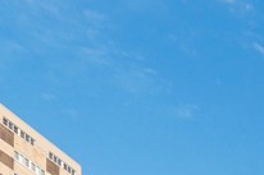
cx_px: 522
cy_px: 260
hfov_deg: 18.5
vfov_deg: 16.8
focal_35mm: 74
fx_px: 542
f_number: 9
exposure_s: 1/640
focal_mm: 14
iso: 200
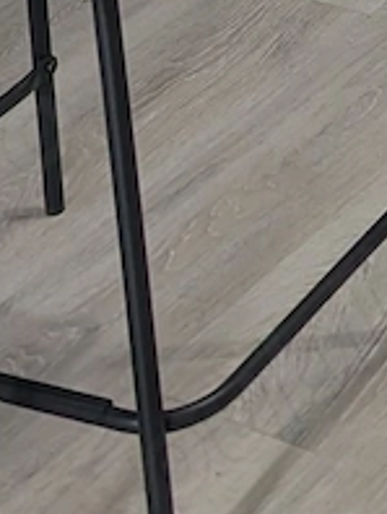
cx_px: 706
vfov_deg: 10.0
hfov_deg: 8.8
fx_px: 2395
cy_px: -890
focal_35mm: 161
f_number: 1.68
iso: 231
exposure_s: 1/34.9
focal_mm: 6.9
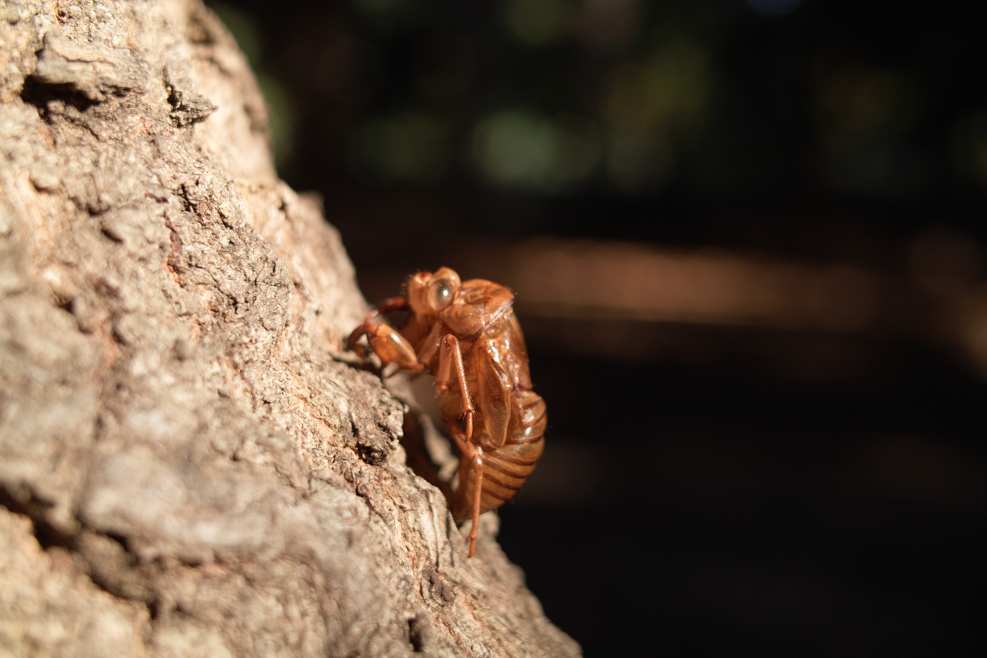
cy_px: 329
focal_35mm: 41
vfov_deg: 32.6
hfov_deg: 47.4
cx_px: 494
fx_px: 1124
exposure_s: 1/100
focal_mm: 24.2
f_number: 4
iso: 100
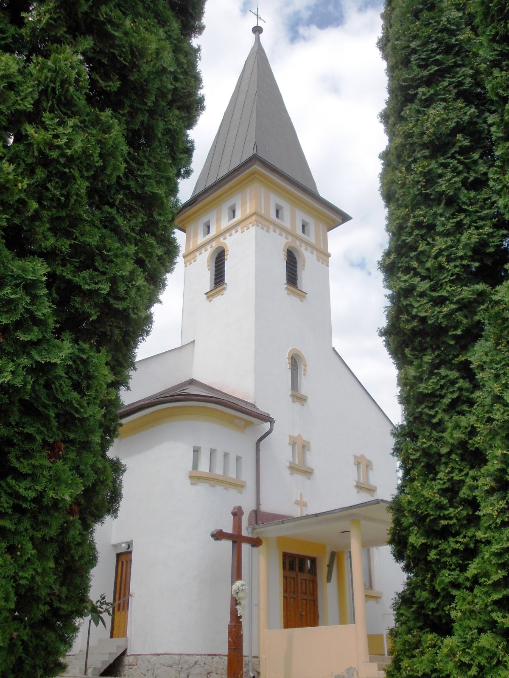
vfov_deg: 49.0
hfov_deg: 37.7
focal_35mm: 38
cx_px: 254
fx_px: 745
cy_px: 339
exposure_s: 1/250
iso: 80
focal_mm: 5.3
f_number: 6.2
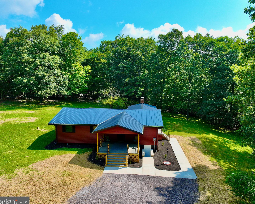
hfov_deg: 65.9
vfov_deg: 54.9
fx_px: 196
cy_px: 102
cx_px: 137
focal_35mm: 26
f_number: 2.8
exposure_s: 1/1600
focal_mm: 12.29
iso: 400
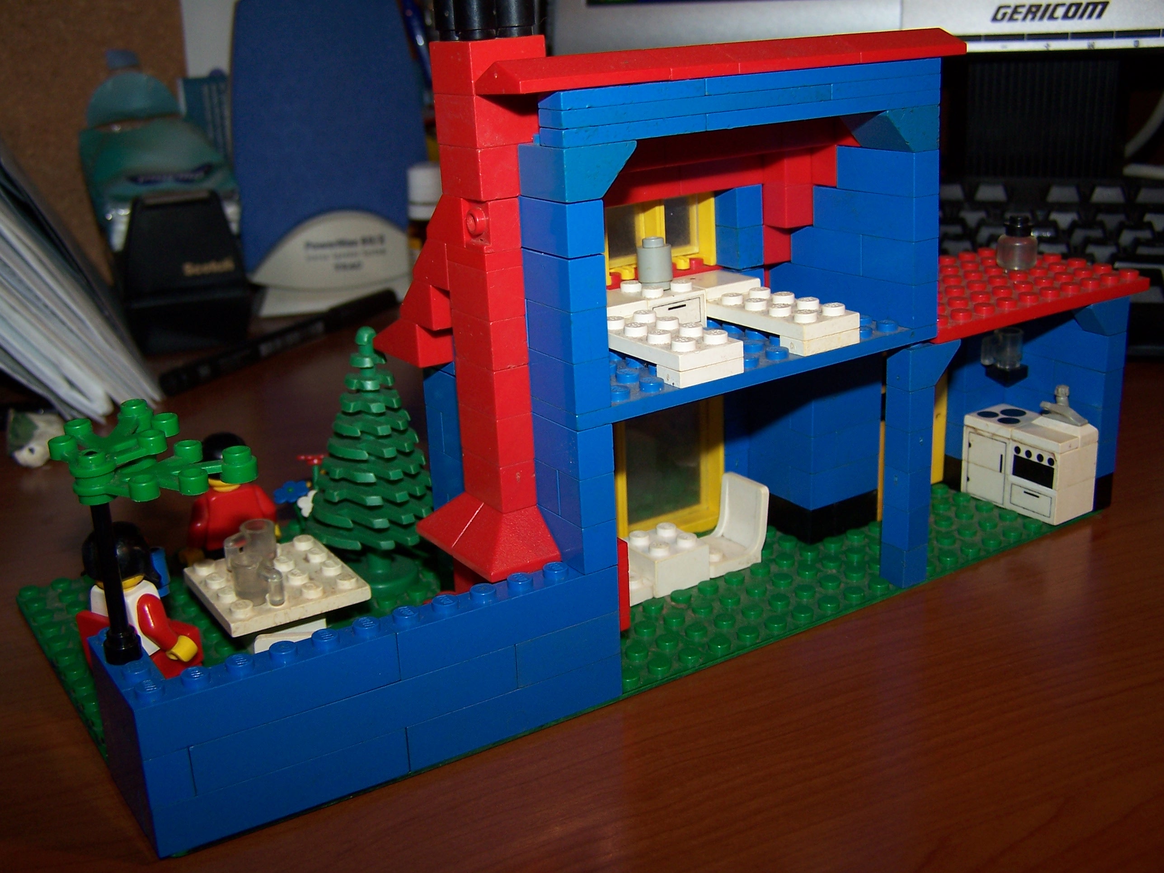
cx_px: 582
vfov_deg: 37.7
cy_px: 436
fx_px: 1278
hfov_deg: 49.0
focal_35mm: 38
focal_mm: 6.3
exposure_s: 1/60
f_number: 2.8
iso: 80
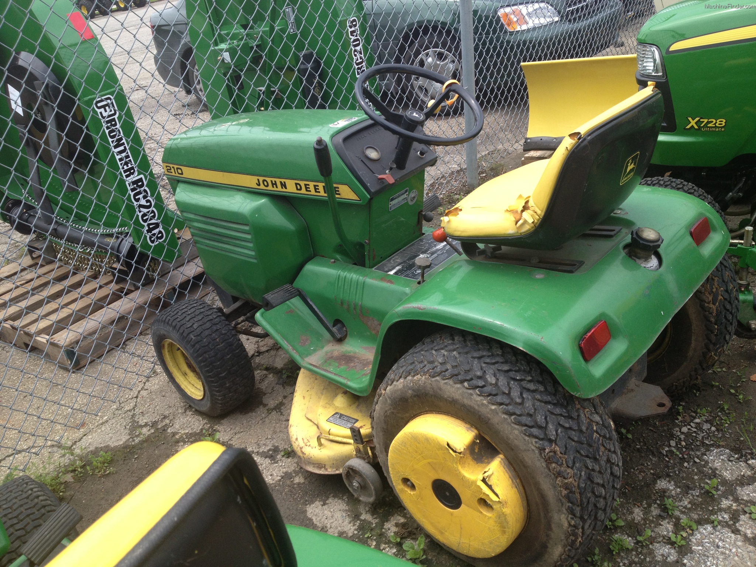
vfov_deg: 40.7
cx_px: 378
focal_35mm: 35
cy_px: 284
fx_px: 764
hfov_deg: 52.6
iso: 50
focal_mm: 4.28
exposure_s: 1/587
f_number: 2.4
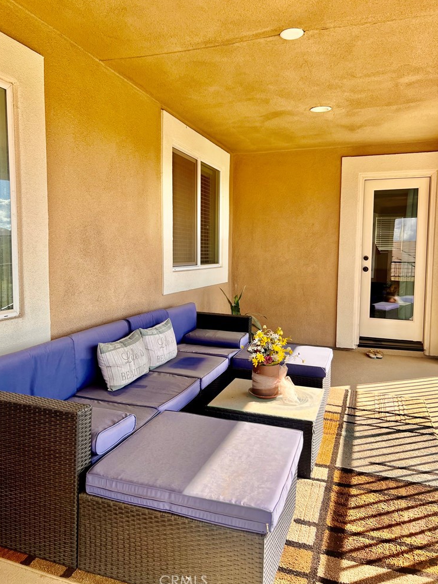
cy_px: 286
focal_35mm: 27
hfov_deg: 51.4
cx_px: 212
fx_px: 455
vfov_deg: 65.3
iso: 50
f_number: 1.5
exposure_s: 1/982
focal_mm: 5.7
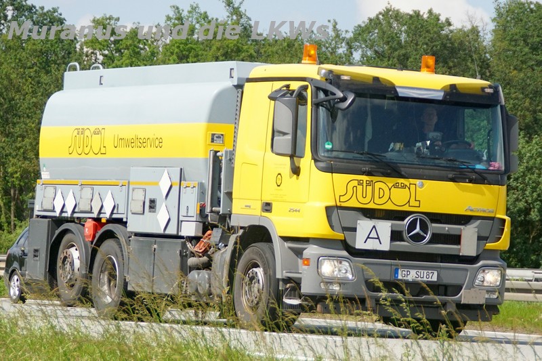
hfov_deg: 15.2
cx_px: 271
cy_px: 180
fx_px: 2032
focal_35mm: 135
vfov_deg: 10.2
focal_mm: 90
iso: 500
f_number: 5.6
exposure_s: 1/2000
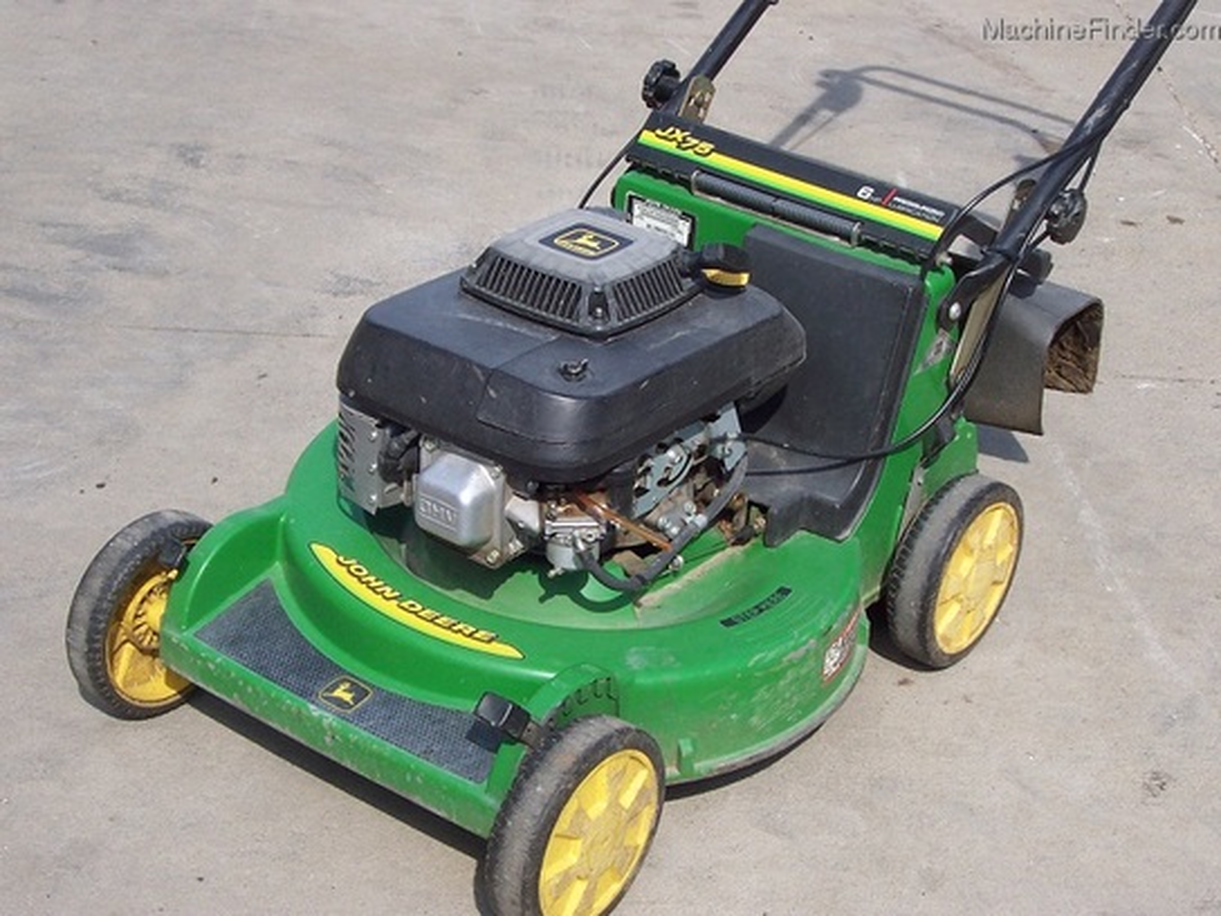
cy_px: 458
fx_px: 2504
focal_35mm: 71
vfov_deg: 20.7
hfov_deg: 27.4
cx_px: 610
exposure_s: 1/250
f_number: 6.7
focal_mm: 10.8
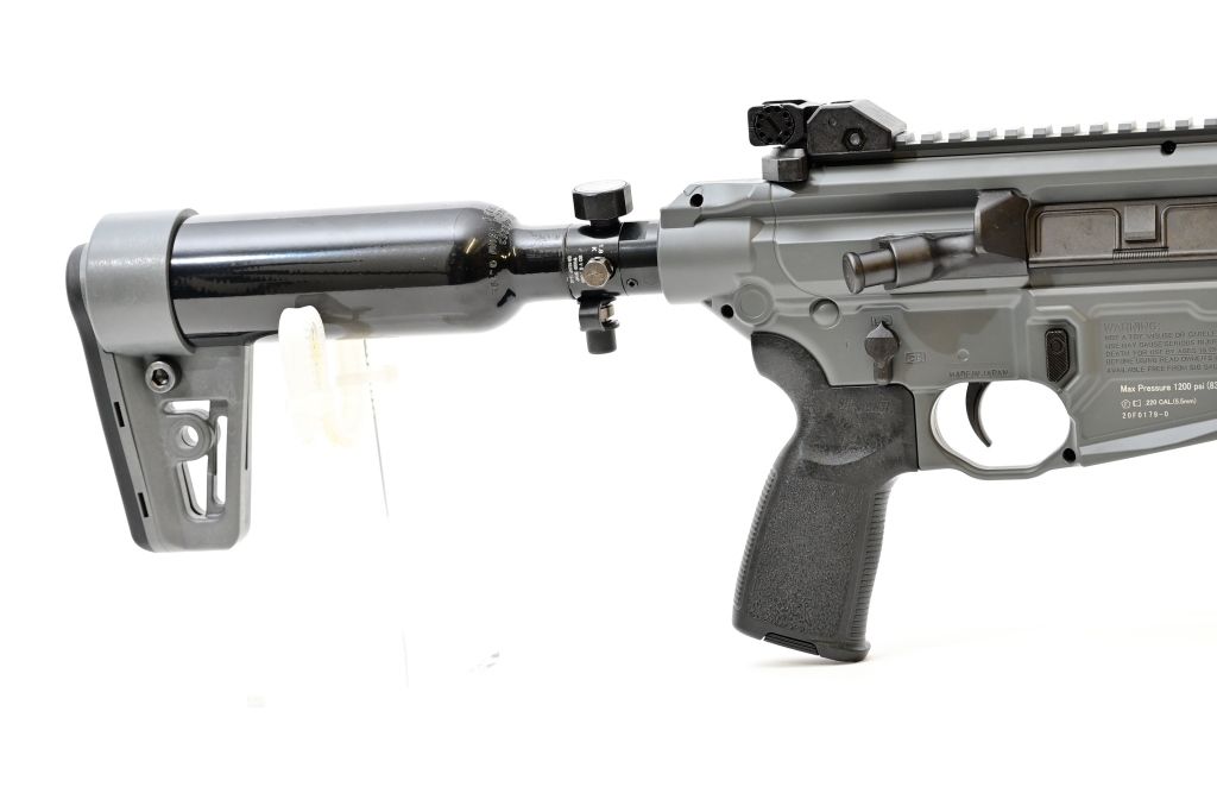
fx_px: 3550
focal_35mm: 105
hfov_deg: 19.5
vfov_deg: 13.0
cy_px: 406
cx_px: 608
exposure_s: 1/60
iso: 800
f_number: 6.3
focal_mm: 70
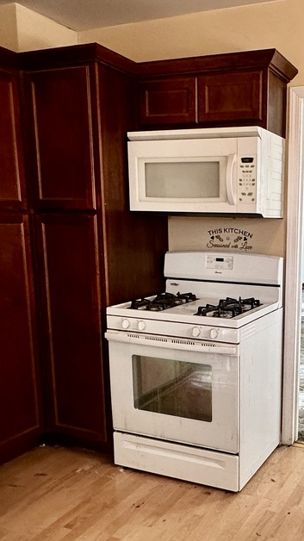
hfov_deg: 32.0
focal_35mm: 35
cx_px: 276
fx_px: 502
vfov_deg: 56.3
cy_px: 320
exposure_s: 1/120
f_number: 2.2
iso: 250
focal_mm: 2.22
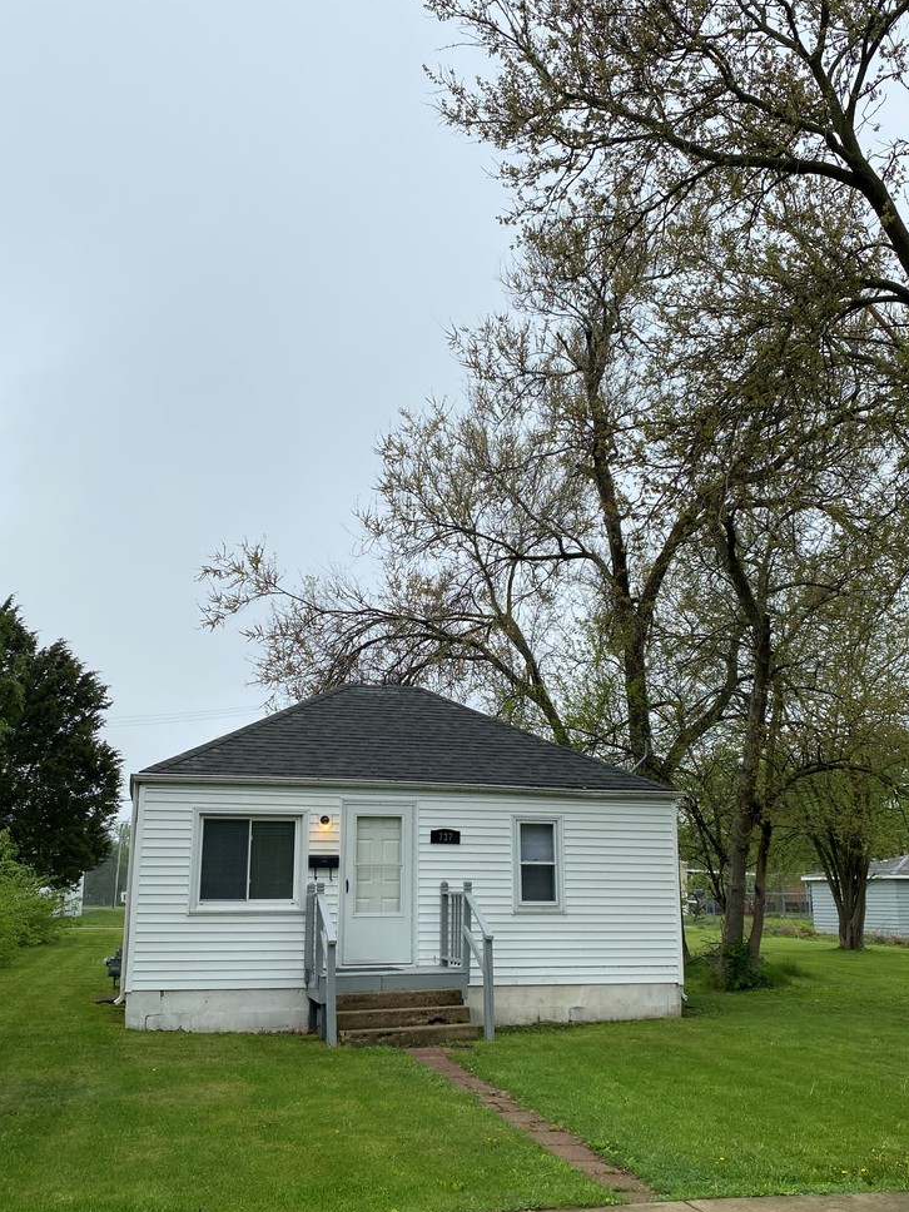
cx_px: 446
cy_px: 670
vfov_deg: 61.5
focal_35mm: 29
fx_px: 1015
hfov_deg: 48.2
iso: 32
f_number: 1.8
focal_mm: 4.25
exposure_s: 1/2066
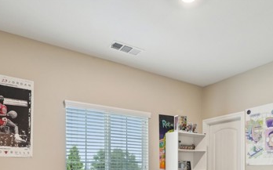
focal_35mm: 30
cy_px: 163
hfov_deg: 62.3
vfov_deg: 38.0
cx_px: 166
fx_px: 223
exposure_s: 1/4
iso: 400
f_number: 8
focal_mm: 16
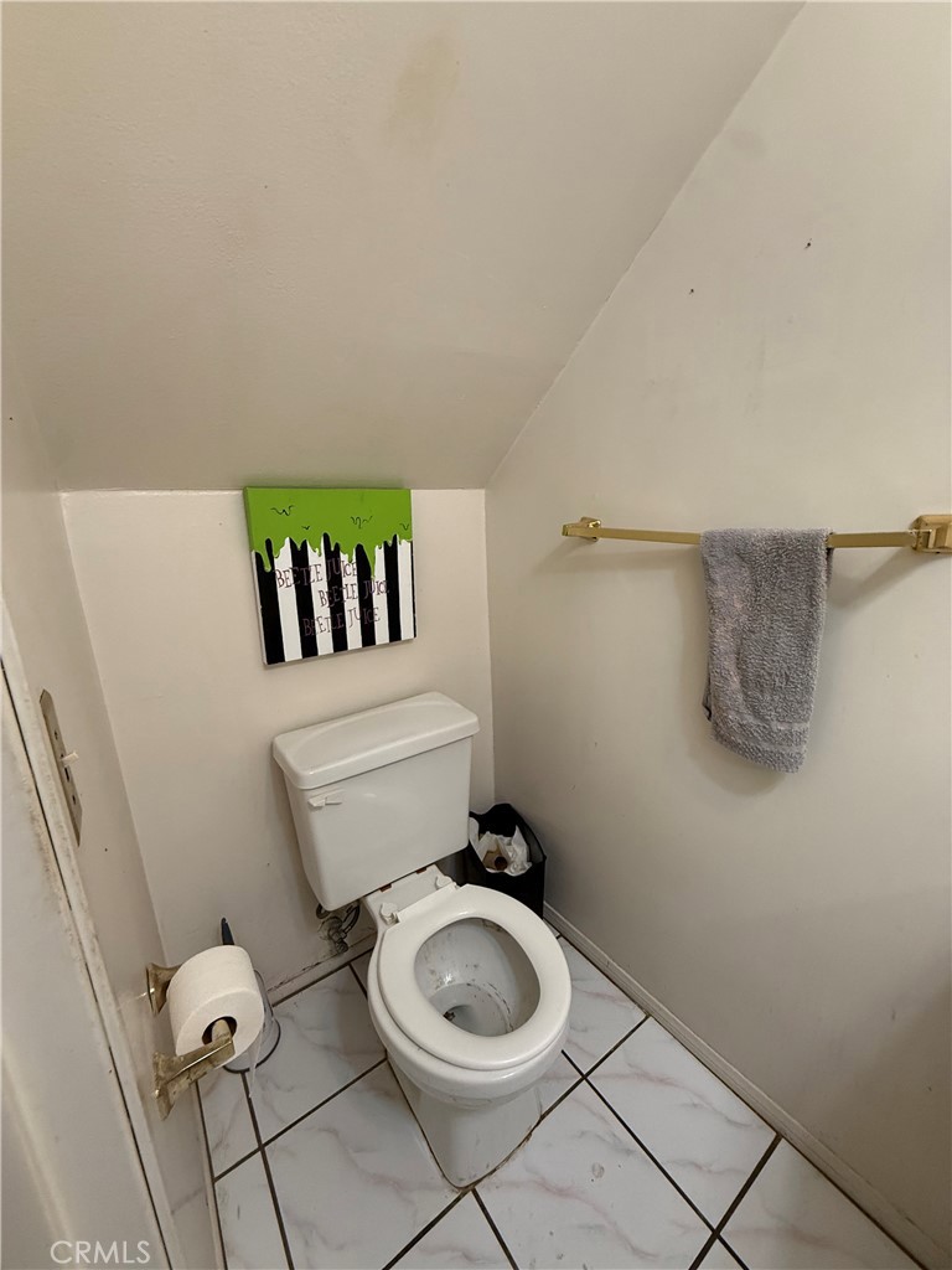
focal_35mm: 14
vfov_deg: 102.1
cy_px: 635
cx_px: 476
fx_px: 513
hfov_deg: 85.7
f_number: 2.2
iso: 320
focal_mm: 2.22
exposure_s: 1/120
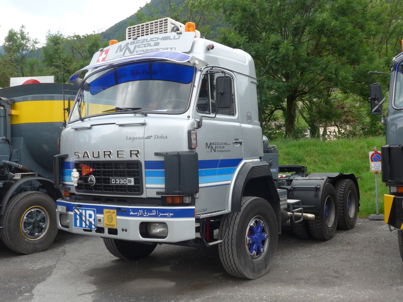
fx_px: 454
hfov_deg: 47.9
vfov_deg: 36.8
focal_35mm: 39
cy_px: 151
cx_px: 202
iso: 80
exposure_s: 1/320
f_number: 2.8
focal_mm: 8
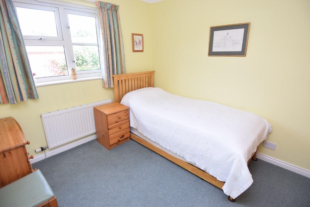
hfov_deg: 90.0
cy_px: 104
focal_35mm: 18
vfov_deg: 67.5
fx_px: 155
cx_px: 155
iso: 400
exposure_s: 1/100
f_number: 5
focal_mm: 12
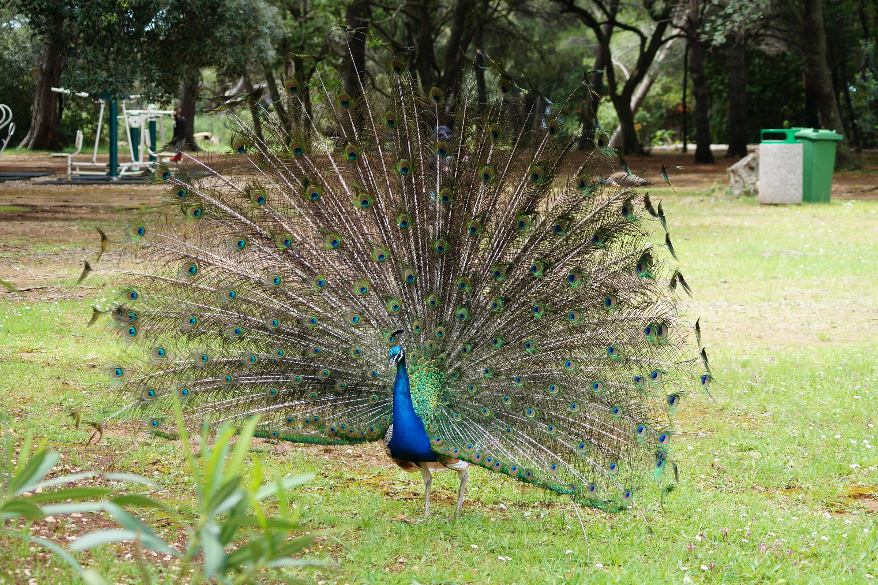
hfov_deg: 24.6
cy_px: 292
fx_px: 2011
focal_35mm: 82
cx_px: 439
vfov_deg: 16.5
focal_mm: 55
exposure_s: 1/125
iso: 100
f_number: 5.6
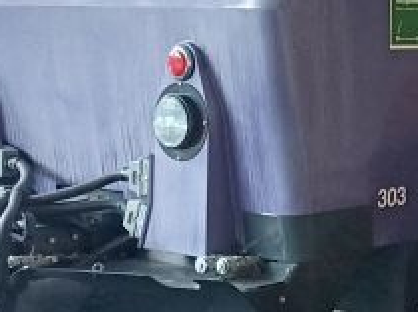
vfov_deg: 12.0
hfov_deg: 15.4
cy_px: -20
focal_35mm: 122
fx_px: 1472
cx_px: 531
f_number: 1.8
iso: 640
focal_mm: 4.65
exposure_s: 1/20
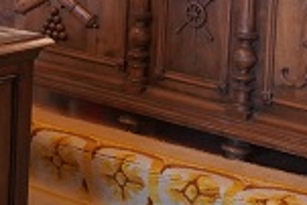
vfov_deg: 9.5
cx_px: -114
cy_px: -84
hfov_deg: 13.8
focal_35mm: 142
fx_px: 1212
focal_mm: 25
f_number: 4
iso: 5000
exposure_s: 1/160
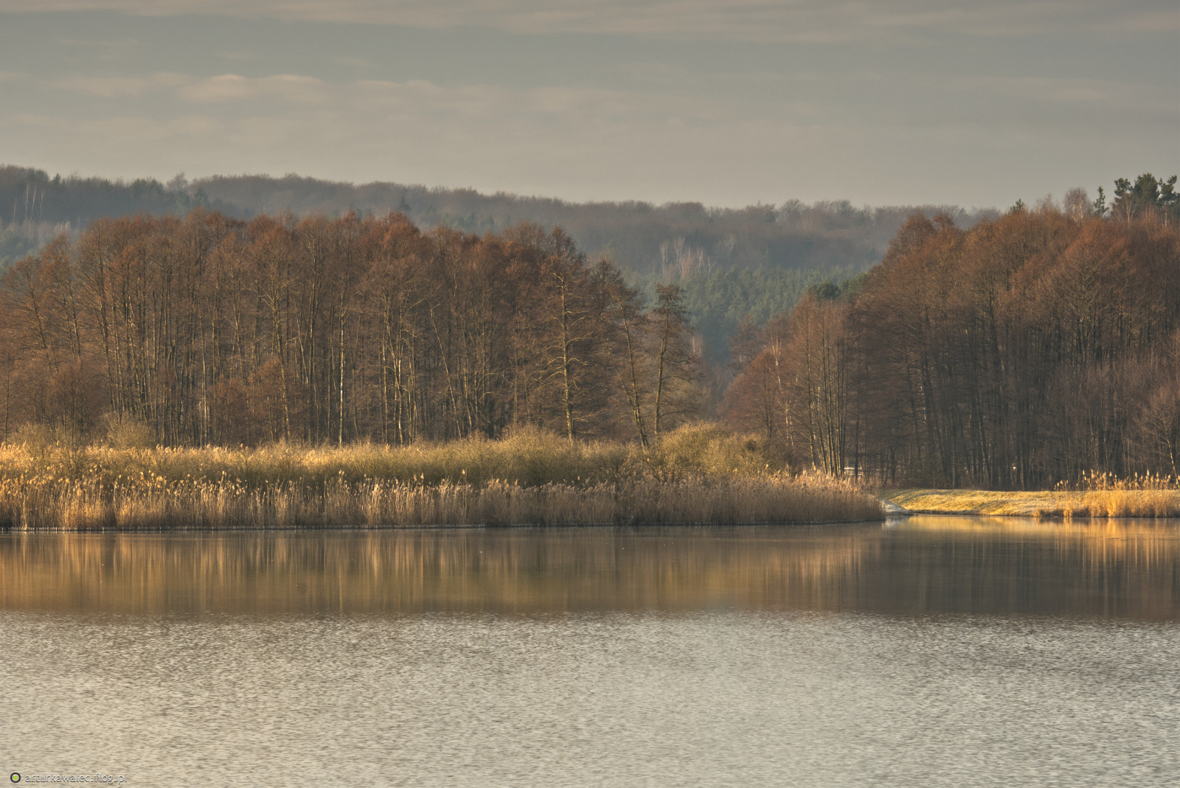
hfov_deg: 9.1
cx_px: 590
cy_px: 394
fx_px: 7379
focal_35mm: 225
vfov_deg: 6.1
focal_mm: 150
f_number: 16
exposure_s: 1/8
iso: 100
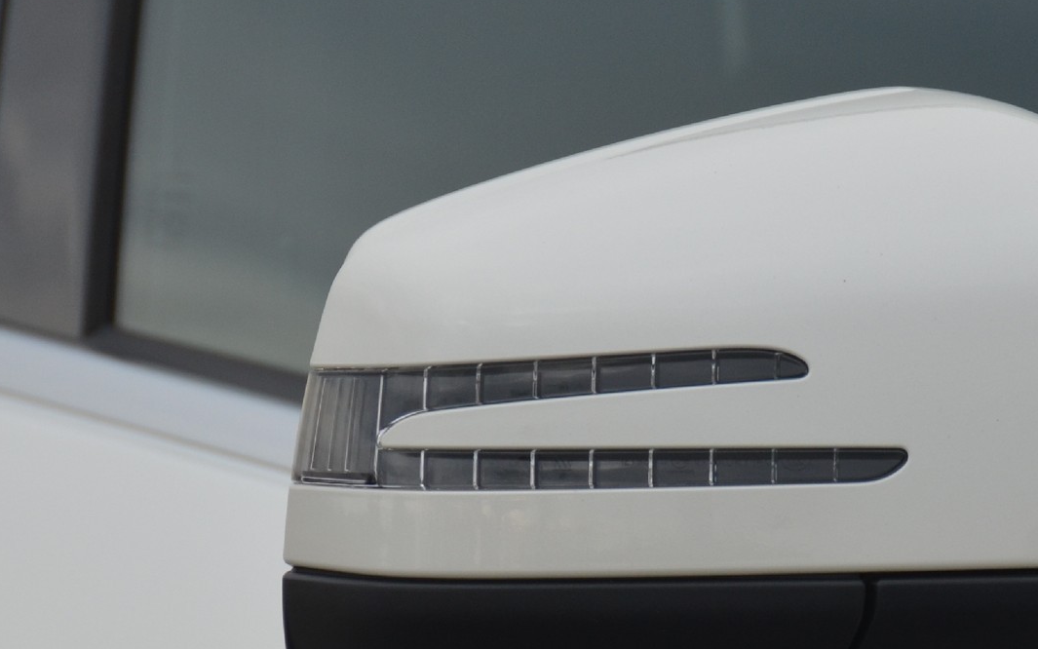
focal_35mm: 716
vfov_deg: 1.8
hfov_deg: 2.9
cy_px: 420
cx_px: 854
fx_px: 20258
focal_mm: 200
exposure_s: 1/1250
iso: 400
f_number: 5.6
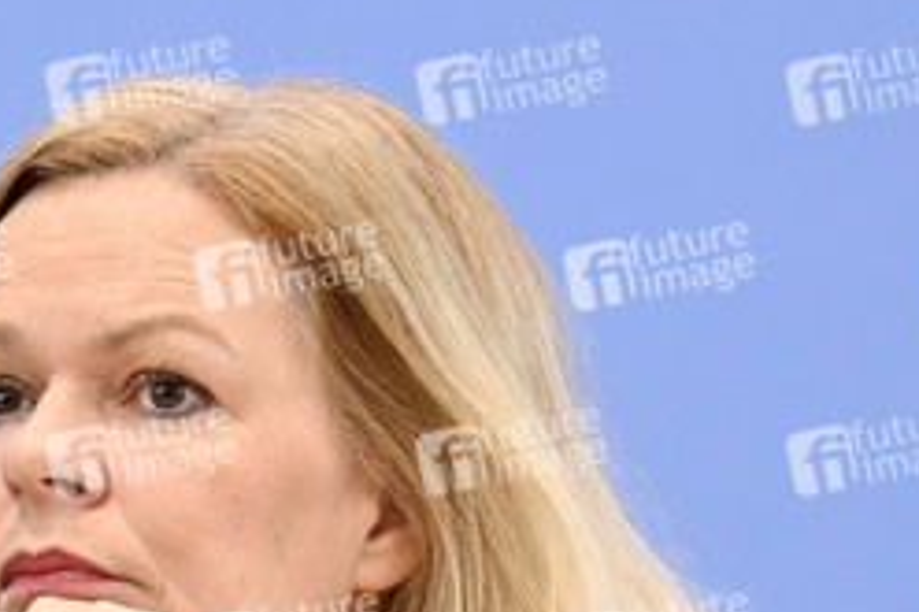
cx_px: 191
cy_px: 545
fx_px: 6964
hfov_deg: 7.5
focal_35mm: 273
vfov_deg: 5.0
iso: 5000
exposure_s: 1/640
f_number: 5.6
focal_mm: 150
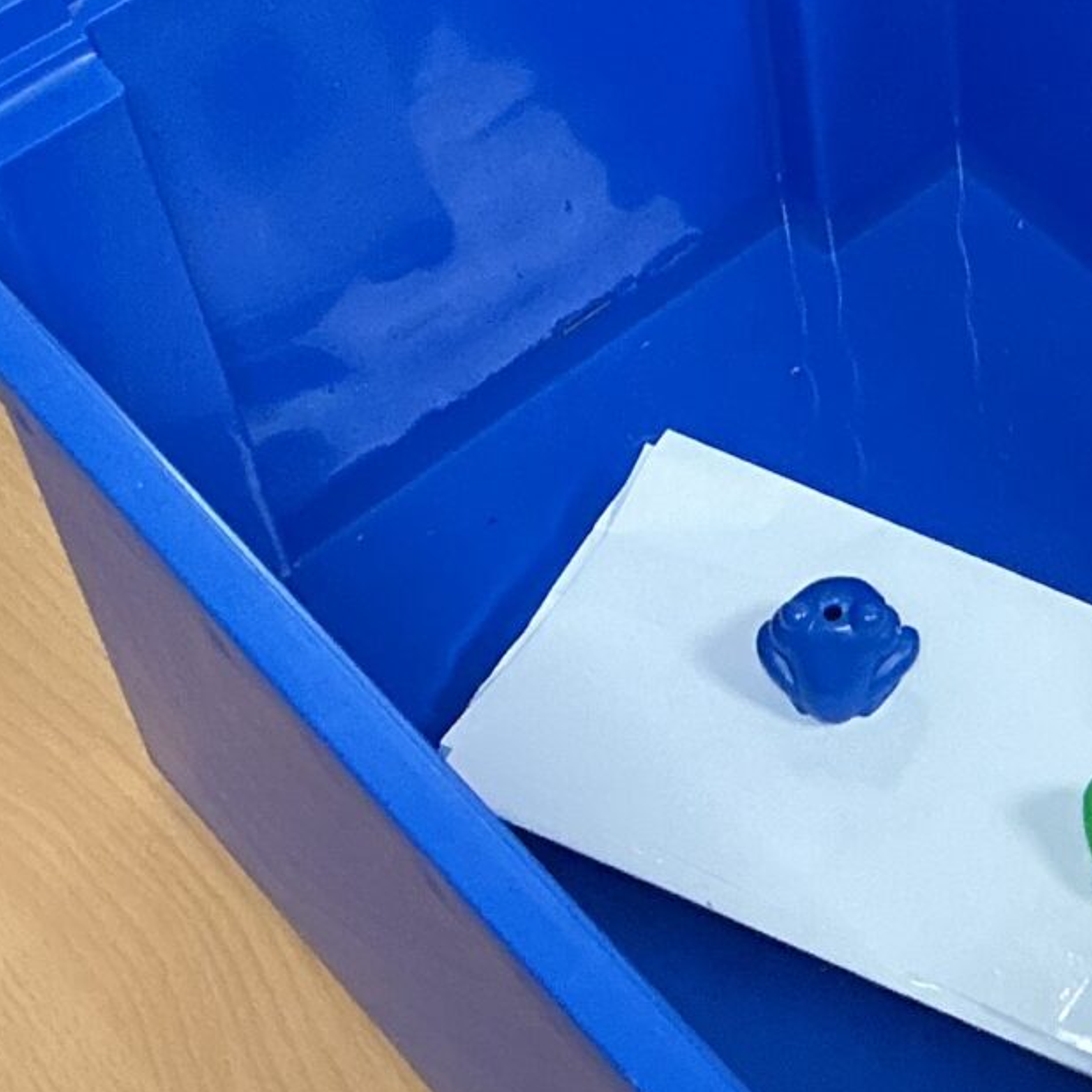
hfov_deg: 16.1
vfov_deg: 15.7
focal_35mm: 106
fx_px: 3783
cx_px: 1090
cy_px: -282
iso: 200
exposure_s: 1/60
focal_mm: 3
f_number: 1.8
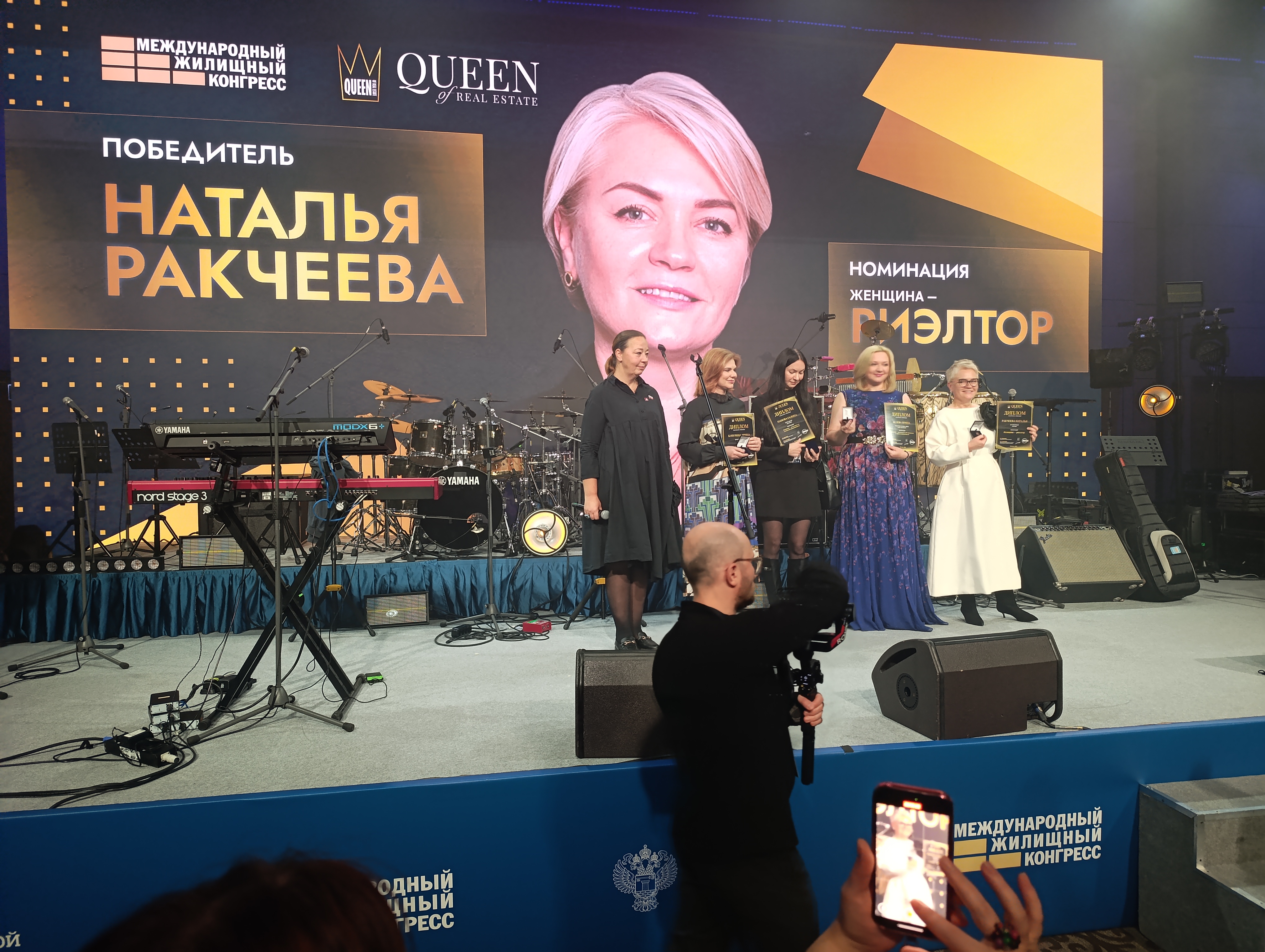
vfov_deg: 59.0
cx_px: 632
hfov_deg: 73.8
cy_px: 476
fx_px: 842
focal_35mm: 23
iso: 1000
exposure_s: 1/100
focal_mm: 6.14
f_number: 1.6
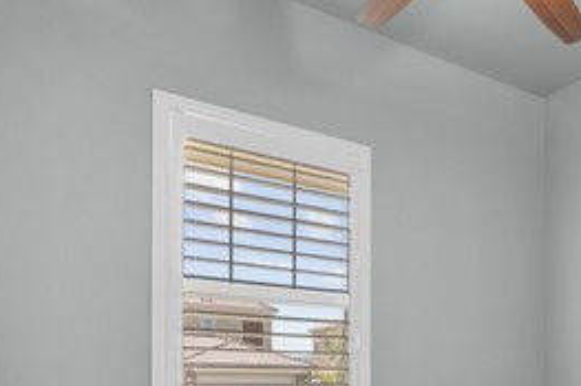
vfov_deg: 31.7
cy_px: 380
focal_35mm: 39
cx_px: 552
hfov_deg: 43.9
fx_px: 629
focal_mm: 16
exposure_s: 1/6
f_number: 8
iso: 2000
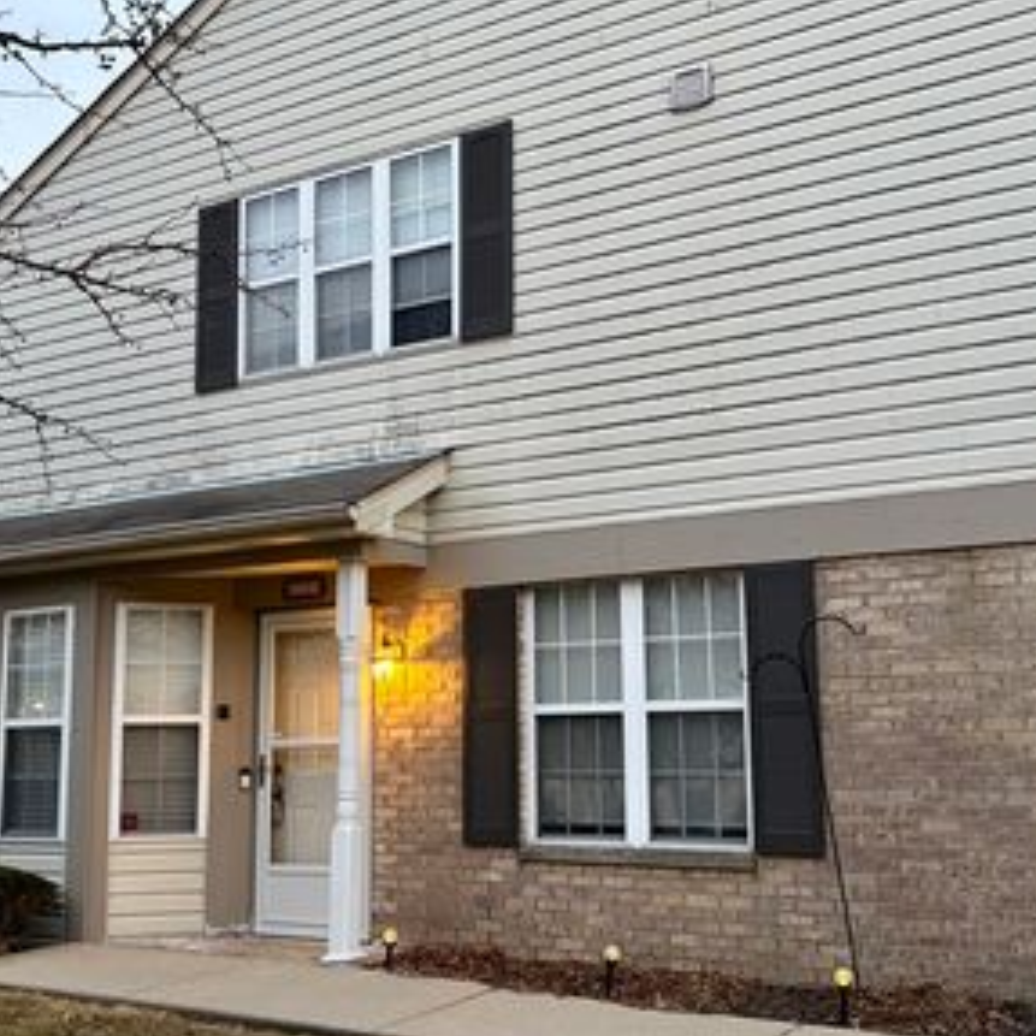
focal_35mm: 40
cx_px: 549
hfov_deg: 41.8
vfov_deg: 41.9
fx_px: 1354
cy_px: 532
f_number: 1.6
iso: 200
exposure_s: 1/60
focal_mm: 5.96
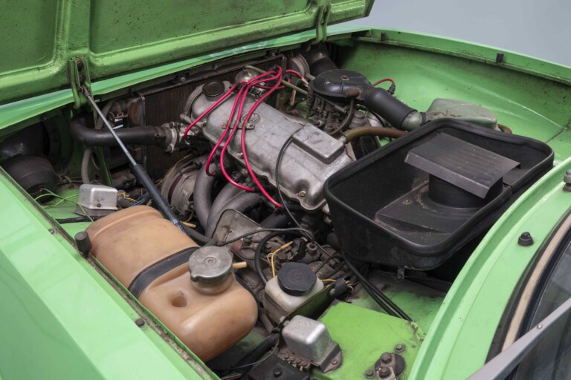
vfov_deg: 38.4
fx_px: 547
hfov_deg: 55.1
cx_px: 286
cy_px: 190
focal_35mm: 34
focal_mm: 34.5
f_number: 13
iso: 100
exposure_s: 5
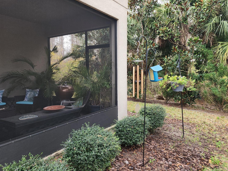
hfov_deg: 69.4
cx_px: 116
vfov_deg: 54.8
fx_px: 165
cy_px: 80
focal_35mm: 25
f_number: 1.8
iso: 32
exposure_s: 1/120
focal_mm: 6.4
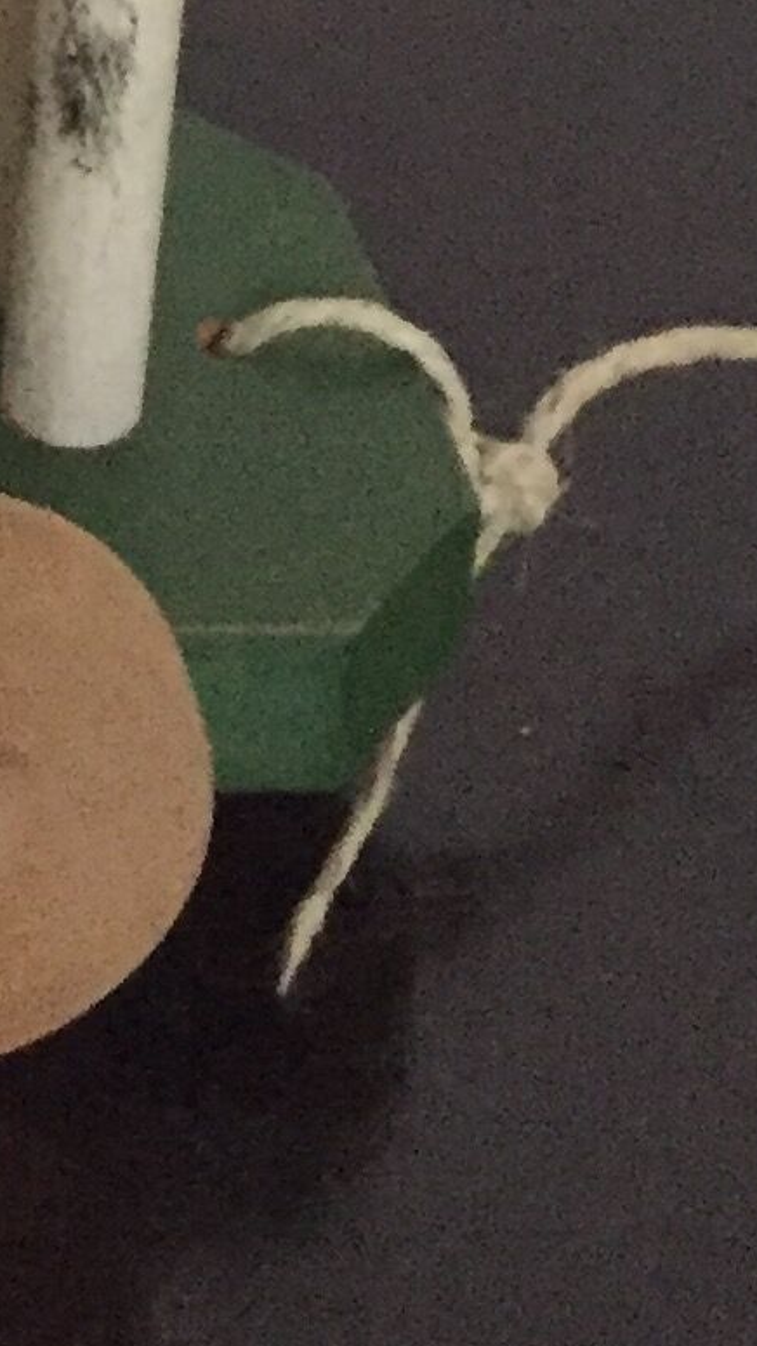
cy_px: -1337
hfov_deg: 8.7
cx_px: -630
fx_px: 4746
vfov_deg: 13.7
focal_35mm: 133
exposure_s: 1/25
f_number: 2.2
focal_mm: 4.15
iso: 320
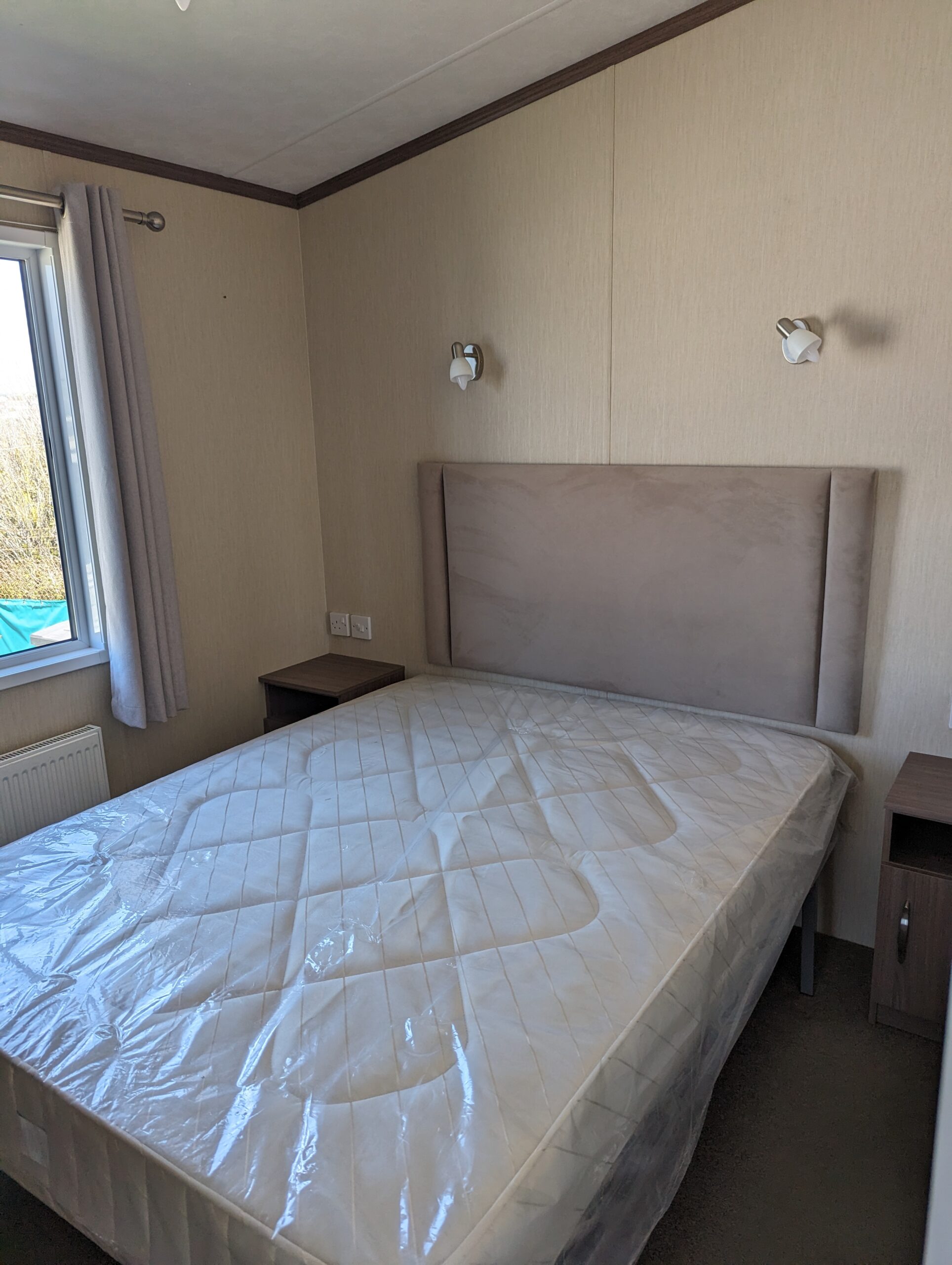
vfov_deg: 71.5
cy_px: 632
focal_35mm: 24
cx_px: 476
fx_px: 878
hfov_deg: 56.9
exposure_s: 1/254
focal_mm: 6.81
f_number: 1.85
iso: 51
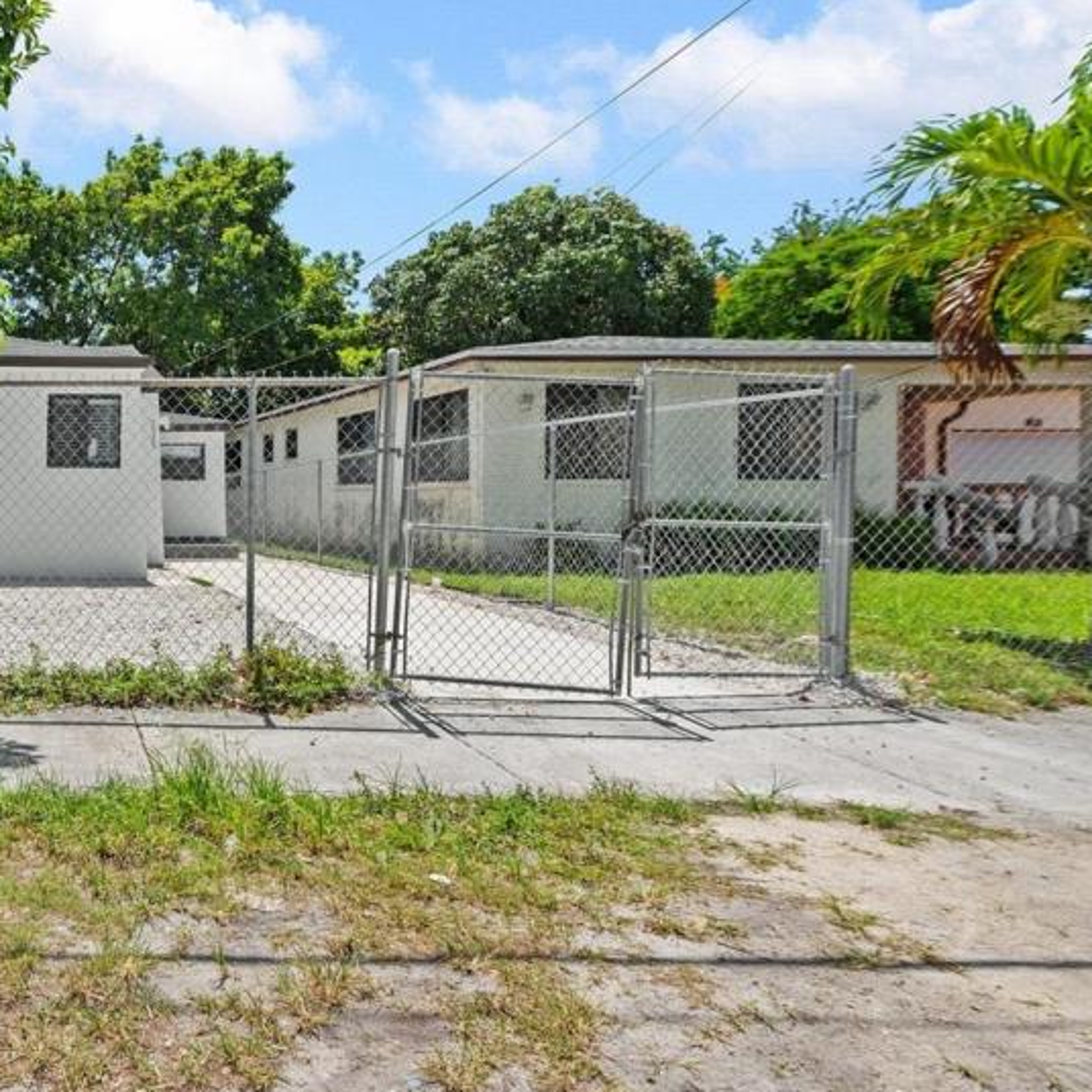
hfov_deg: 56.2
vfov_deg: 65.0
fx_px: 857
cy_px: 536
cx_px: 109
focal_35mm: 24
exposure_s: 1/250
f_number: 8
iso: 200
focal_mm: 14
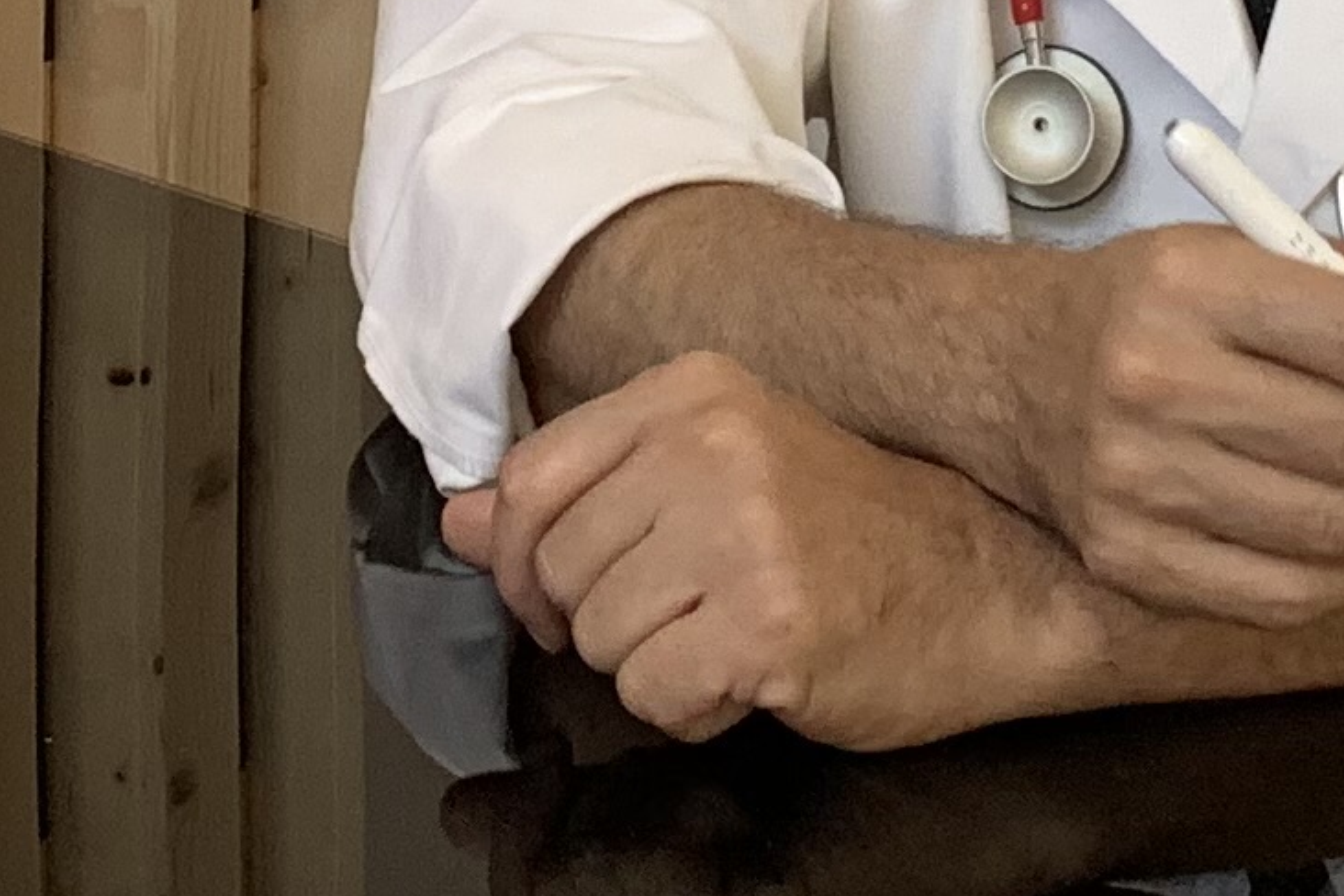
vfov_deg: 8.5
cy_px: -1221
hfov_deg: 13.8
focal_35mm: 149
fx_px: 5562
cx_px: 756
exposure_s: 1/121
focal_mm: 4.25
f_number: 1.8
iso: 80
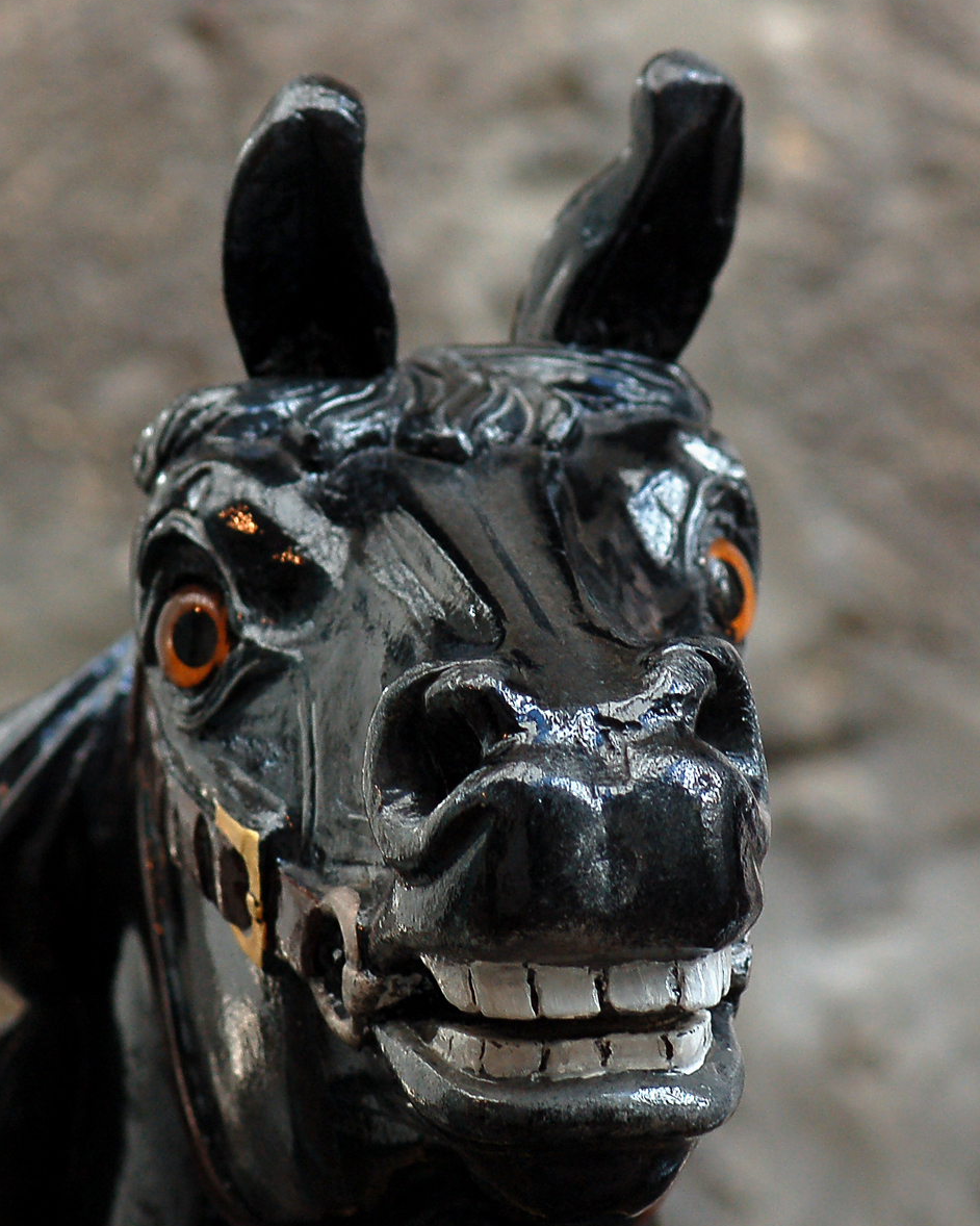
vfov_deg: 7.7
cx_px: 557
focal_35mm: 251
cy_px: 685
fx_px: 9095
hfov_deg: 6.2
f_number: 4
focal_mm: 105
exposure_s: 1/250
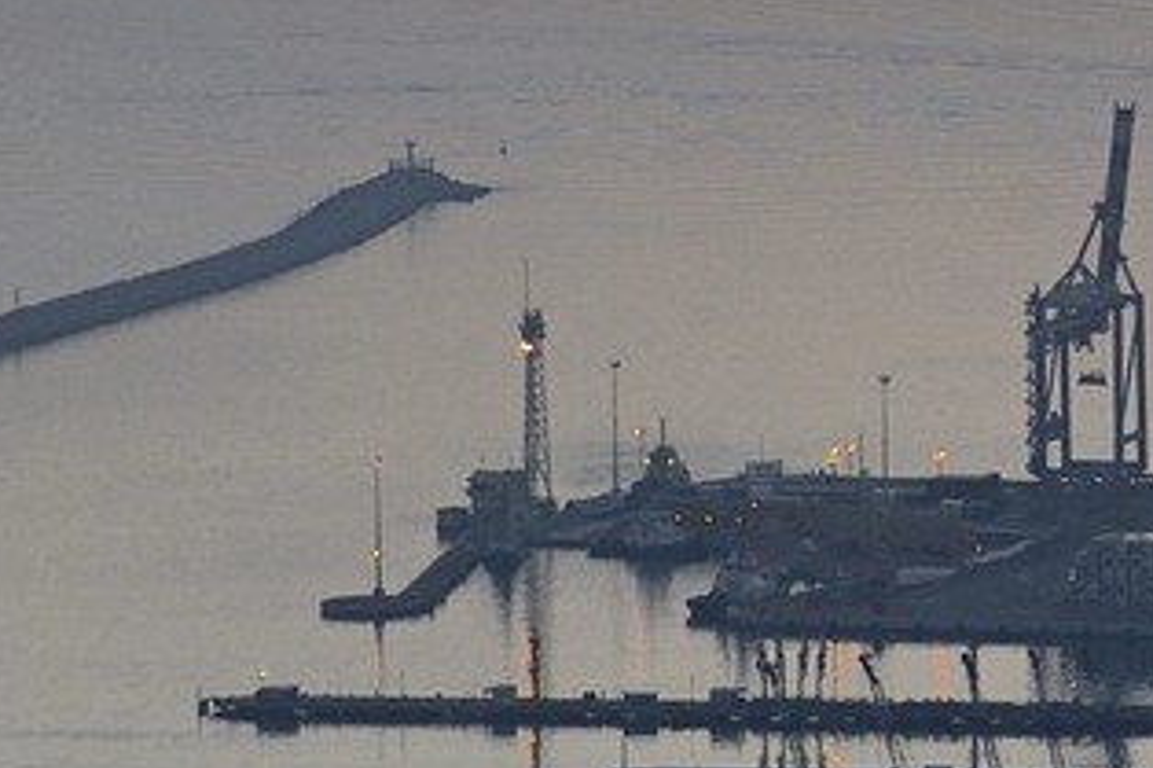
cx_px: 2879
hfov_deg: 5.6
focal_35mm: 357
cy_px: 151
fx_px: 11427
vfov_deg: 3.8
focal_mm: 70
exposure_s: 1/125
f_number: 7.1
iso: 400
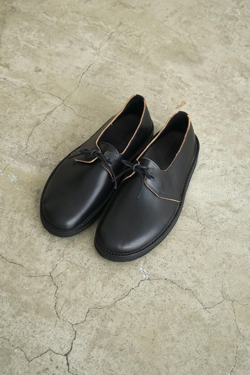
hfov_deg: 21.9
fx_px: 646
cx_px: 125
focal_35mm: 62
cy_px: 188
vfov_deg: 32.4
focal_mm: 62
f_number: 5.6
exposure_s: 1/100
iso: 800
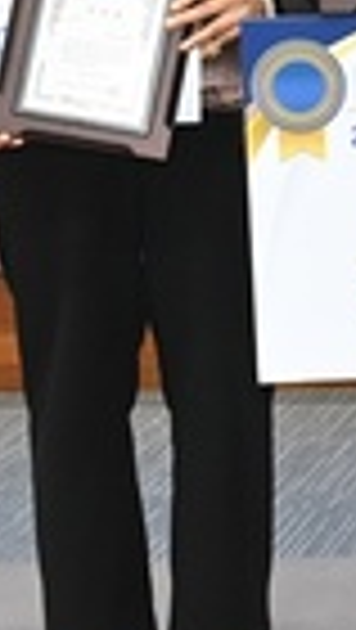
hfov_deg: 7.2
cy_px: -9
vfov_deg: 13.8
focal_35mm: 153
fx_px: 2561
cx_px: 994
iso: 2500
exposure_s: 1/100
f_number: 4.5
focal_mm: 32
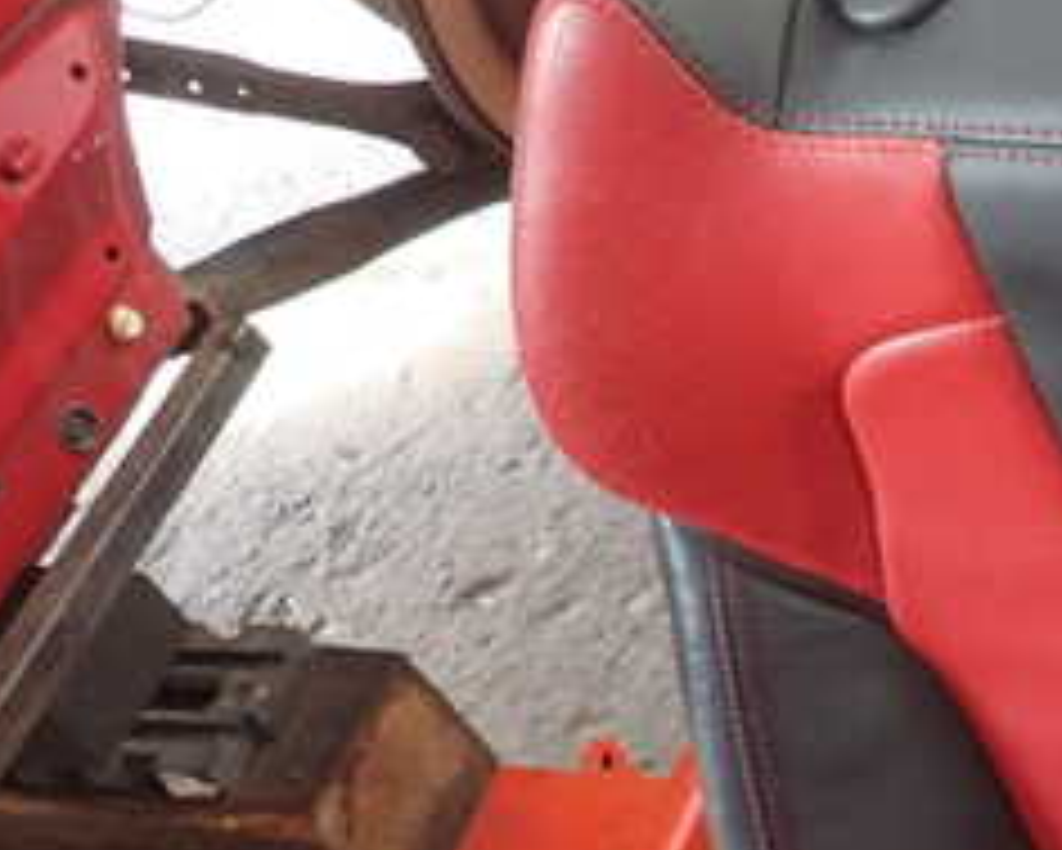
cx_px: 1300
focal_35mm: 62
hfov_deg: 26.7
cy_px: 603
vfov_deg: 24.4
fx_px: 1950
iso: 200
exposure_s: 1/50
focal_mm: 4.5
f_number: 2
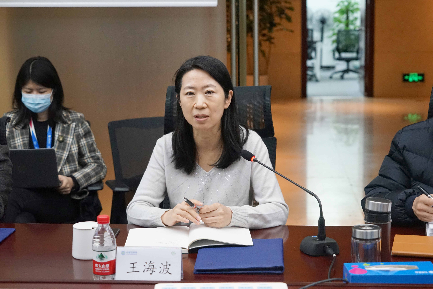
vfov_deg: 17.7
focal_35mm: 77
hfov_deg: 26.3
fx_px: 926
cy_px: 144
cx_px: 216
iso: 5000
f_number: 5.6
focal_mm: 77
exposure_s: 1/160
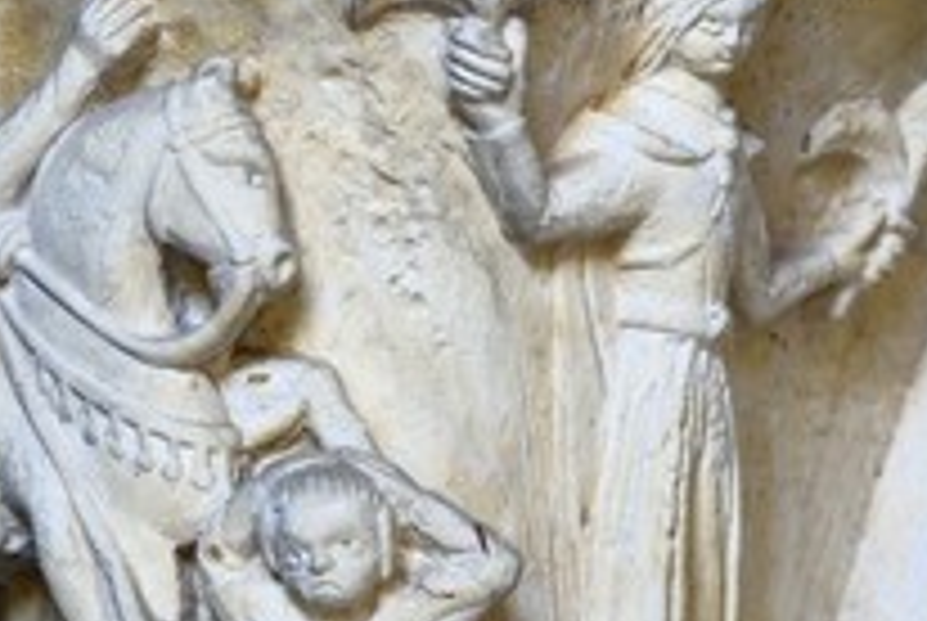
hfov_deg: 5.1
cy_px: 423
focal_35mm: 407
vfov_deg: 3.4
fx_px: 10495
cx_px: 238
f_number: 8
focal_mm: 200
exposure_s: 1/125
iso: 1600
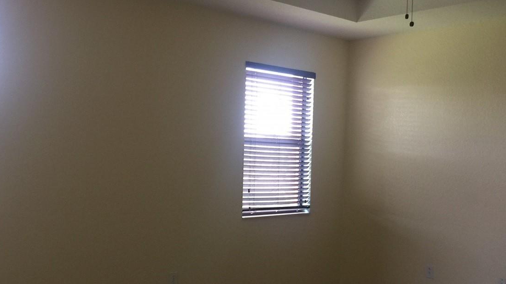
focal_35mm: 46
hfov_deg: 44.5
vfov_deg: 25.9
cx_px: 285
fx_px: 617
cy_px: 171
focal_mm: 4.15
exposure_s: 1/15
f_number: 2.2
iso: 50
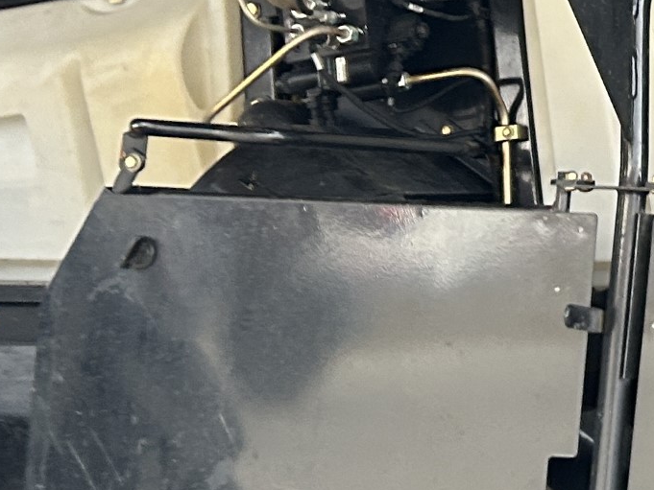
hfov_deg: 16.0
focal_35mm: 110
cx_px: 1049
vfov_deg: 13.2
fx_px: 2079
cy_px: -73
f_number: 1.5
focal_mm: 5.7
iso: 250
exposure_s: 1/60
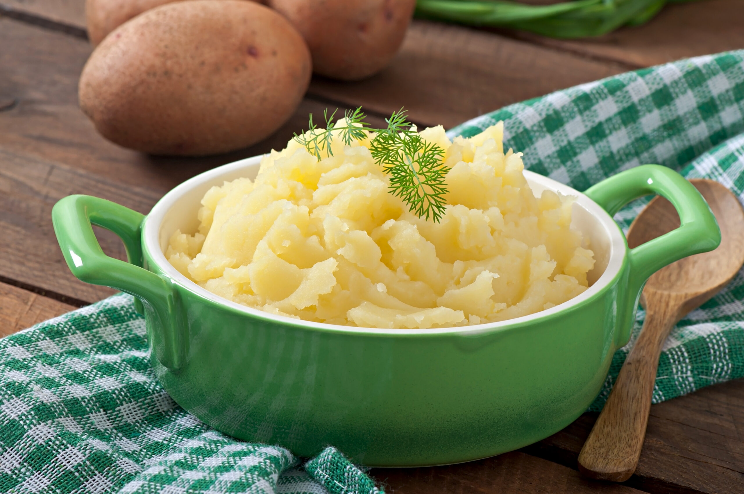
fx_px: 3251
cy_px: 247
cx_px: 372
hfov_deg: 13.1
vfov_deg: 8.7
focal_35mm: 158
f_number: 13
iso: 100
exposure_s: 1/200
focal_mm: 105
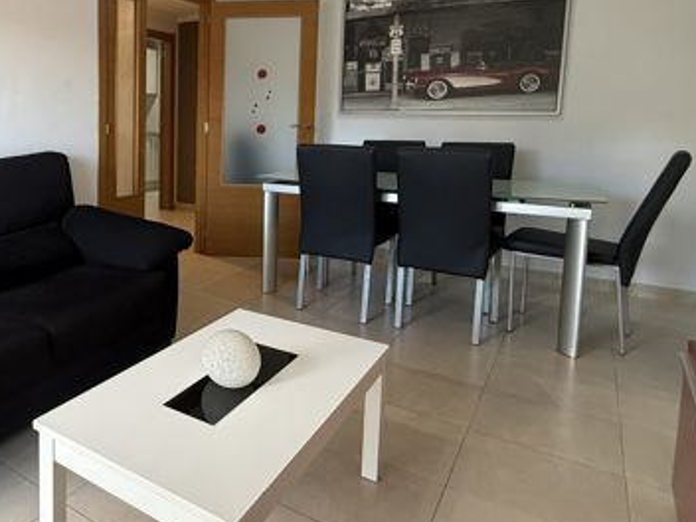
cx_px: 106
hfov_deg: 57.0
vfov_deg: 48.8
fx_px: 563
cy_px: 170
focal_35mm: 28
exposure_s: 1/100
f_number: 2.2
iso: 400
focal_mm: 2.22
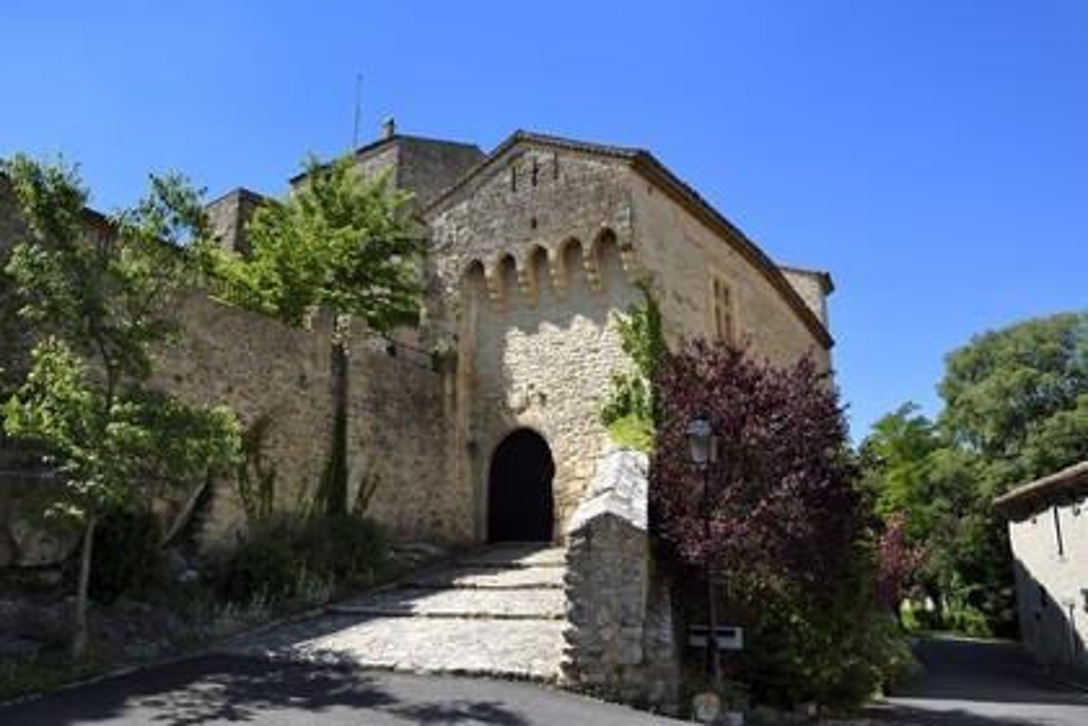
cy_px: 363
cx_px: 544
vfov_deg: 49.6
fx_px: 786
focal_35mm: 26
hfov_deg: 69.4
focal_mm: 26
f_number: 11
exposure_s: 1/250
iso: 200
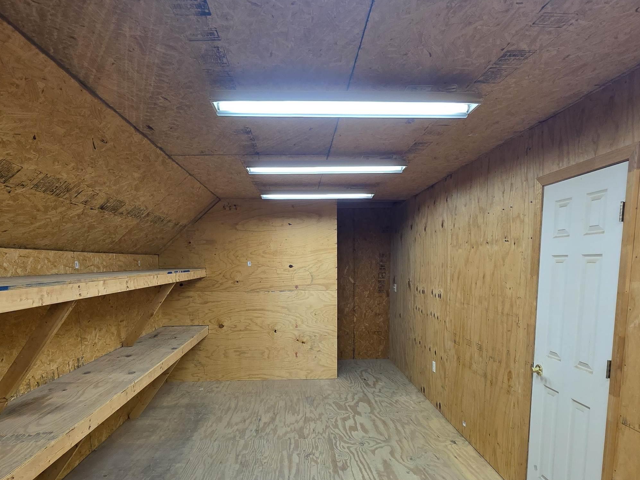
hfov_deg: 81.7
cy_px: 315
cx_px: 308
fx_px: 370
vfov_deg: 64.5
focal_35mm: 20
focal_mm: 2.2
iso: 200
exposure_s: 1/120
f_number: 1.9
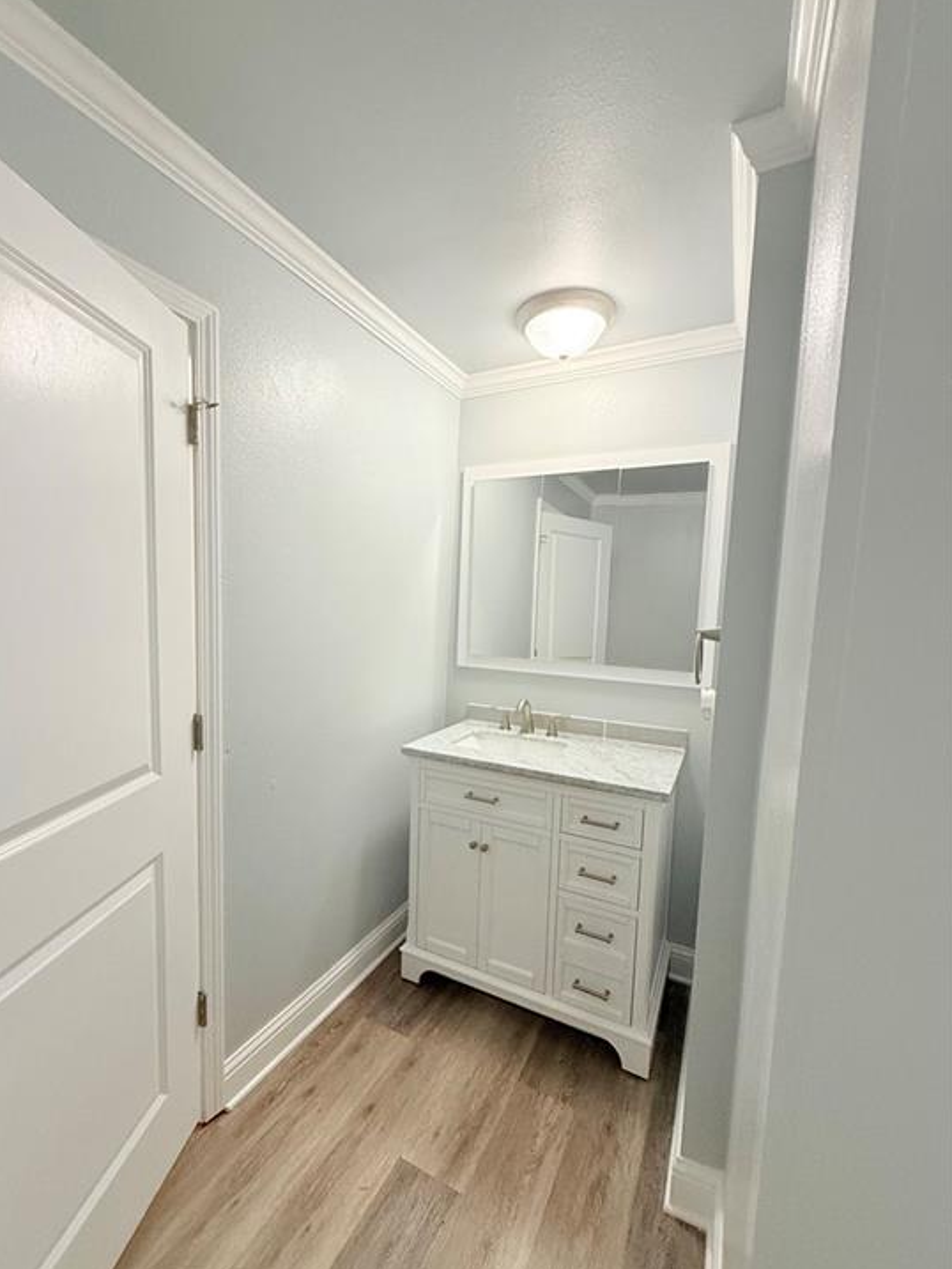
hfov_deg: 81.7
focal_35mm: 15
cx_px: 446
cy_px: 657
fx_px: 550
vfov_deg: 98.1
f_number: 2.2
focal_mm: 2.22
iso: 320
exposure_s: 1/120
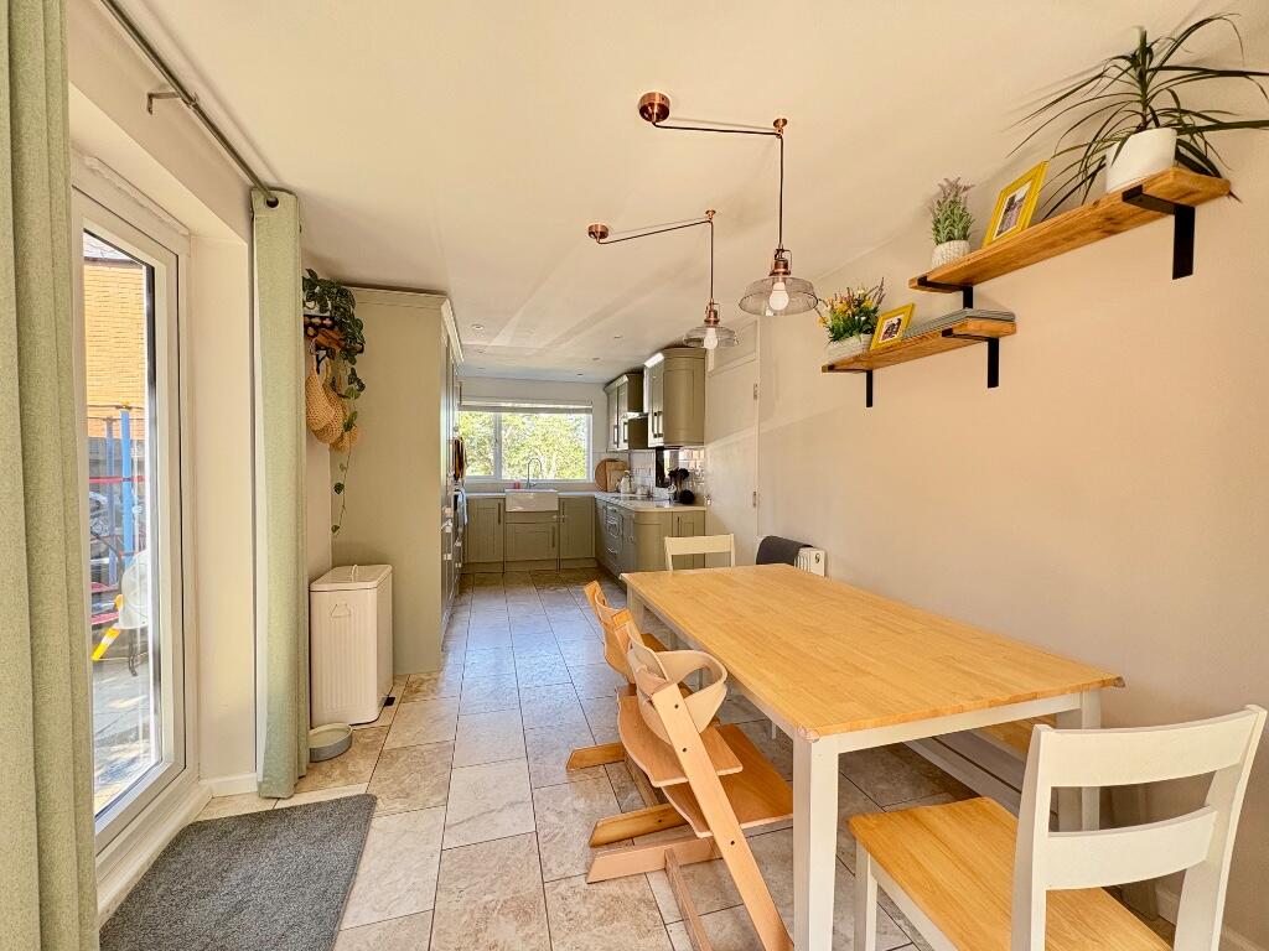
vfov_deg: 85.7
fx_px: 513
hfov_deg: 102.1
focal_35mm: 14
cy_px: 476
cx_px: 634
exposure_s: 1/99
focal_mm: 2.22
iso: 250
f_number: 2.2
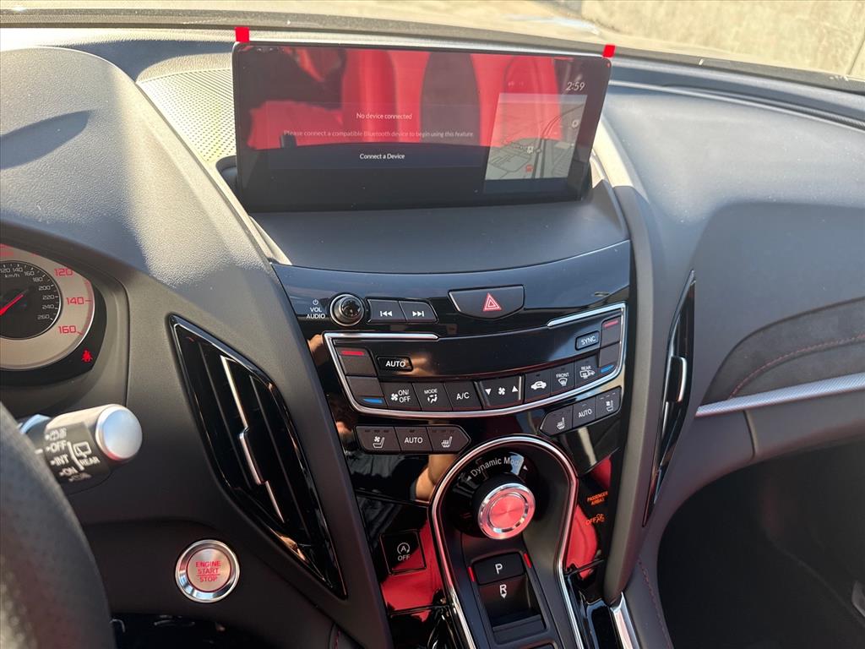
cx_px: 432
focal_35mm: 24
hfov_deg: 71.6
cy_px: 324
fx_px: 600
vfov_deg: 56.8
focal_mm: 6.76
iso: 100
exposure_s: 1/263
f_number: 1.78
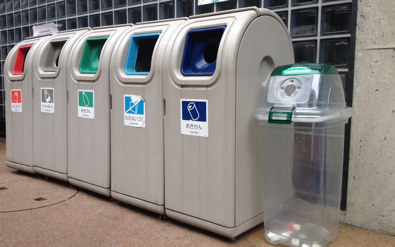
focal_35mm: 38
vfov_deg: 33.6
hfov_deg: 51.5
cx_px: 194
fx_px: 409
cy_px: 126
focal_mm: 4.28
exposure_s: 1/150
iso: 50
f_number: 2.4
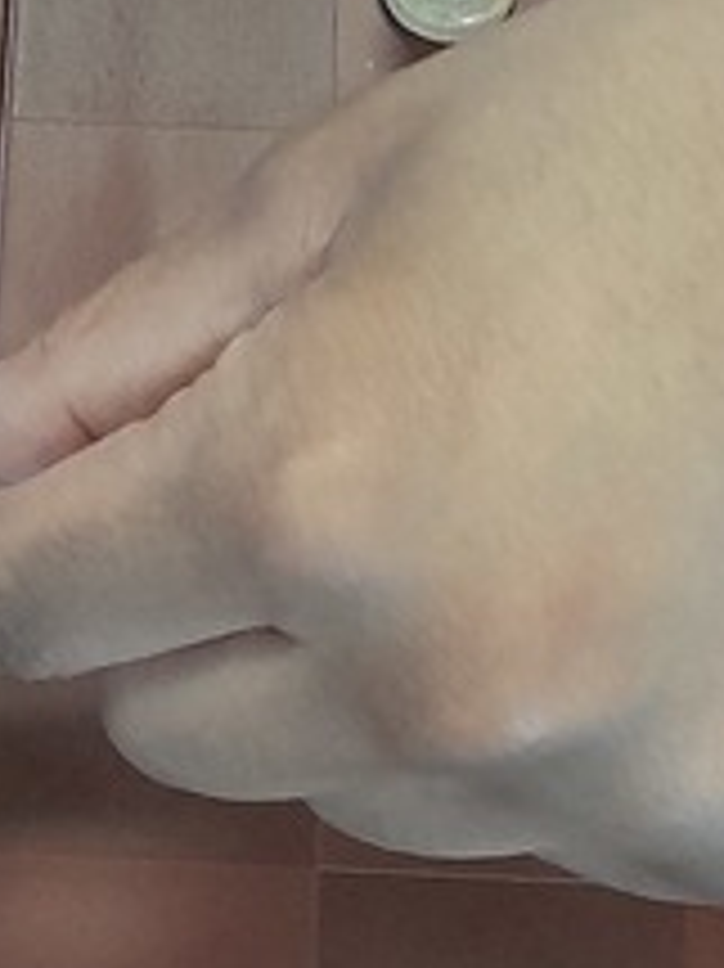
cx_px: 108
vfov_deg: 13.9
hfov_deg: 11.9
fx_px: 3461
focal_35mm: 124
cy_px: -864
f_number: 1.8
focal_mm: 3.98
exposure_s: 1/60
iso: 400
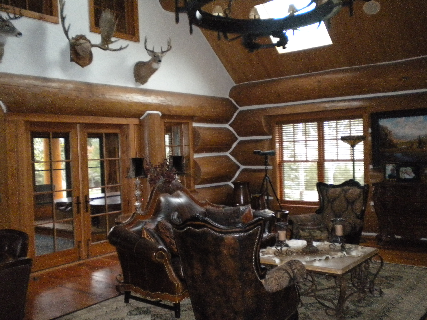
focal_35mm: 35
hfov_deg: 52.6
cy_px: 160
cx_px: 214
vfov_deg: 40.7
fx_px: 432
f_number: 3.1
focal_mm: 6.3
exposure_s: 1/30
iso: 800
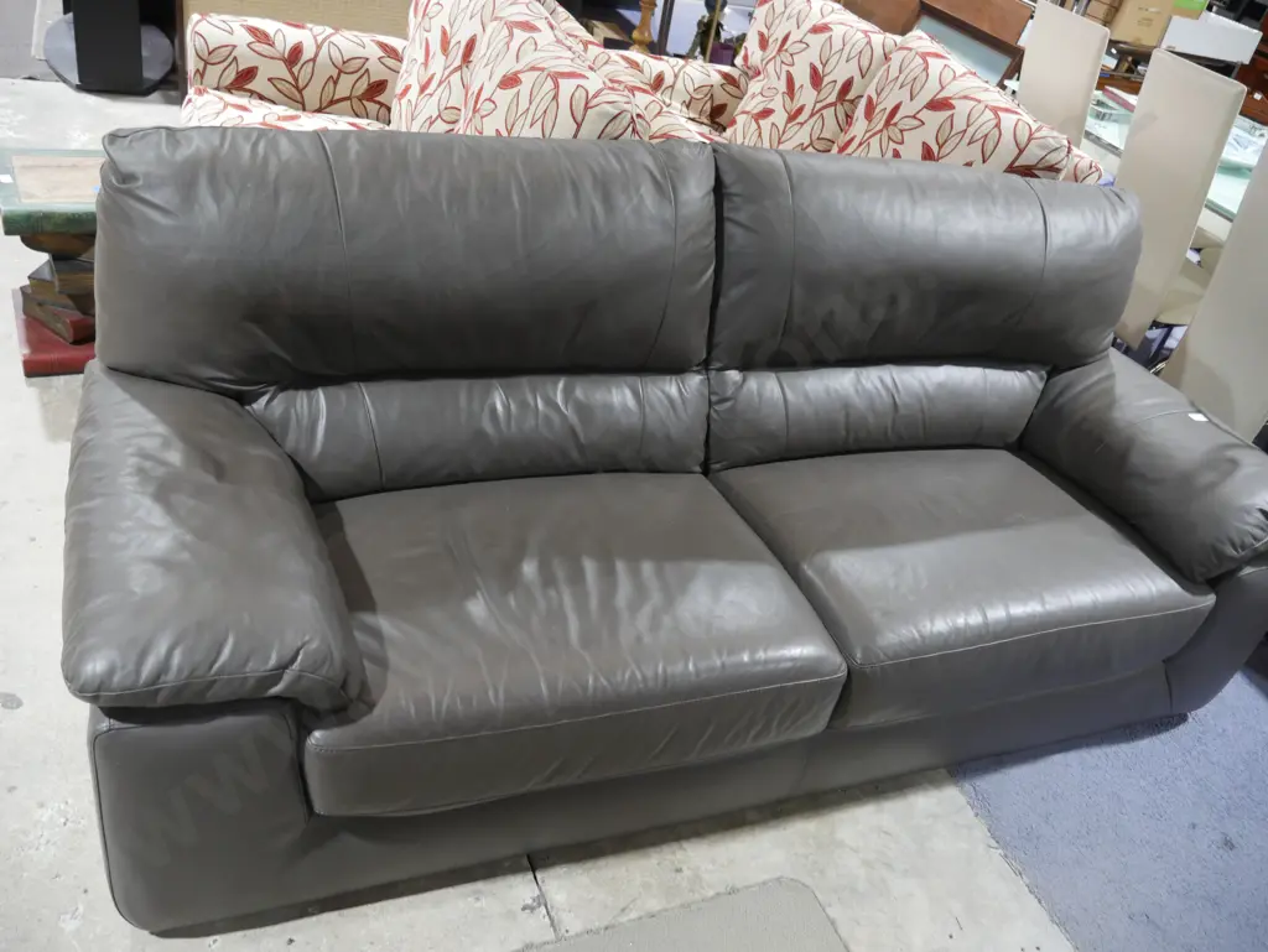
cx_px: 634
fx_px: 1026
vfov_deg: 49.8
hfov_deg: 63.4
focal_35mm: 28
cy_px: 476
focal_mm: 14
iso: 800
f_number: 3.5
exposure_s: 1/60
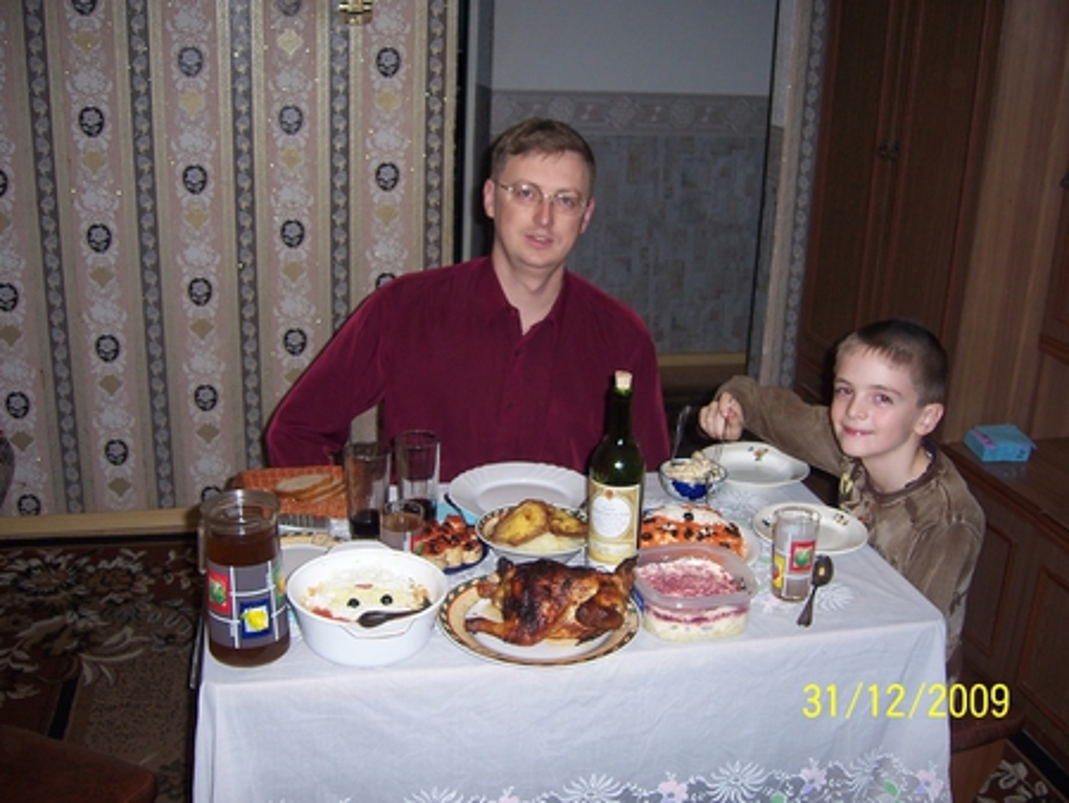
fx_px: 1112
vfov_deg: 39.7
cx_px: 534
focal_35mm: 36
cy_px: 402
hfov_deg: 51.3
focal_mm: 6
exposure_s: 1/60
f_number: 3
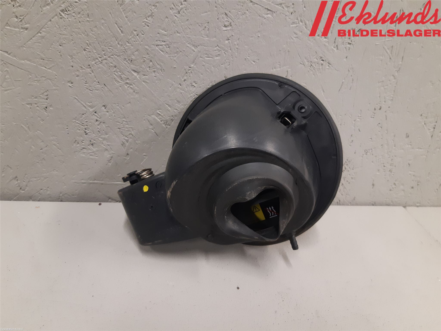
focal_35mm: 26
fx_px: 331
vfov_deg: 53.1
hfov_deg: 67.3
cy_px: 166
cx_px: 220
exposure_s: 1/50
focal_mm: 3.93
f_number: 1.7
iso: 160
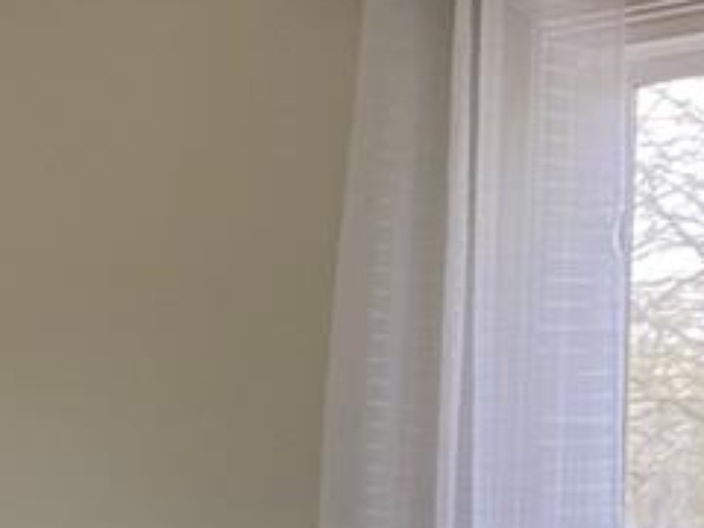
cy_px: 686
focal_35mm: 111
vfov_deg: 12.9
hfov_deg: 14.4
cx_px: -760
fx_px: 2257
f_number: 1.8
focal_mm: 4.25
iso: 100
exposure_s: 1/120
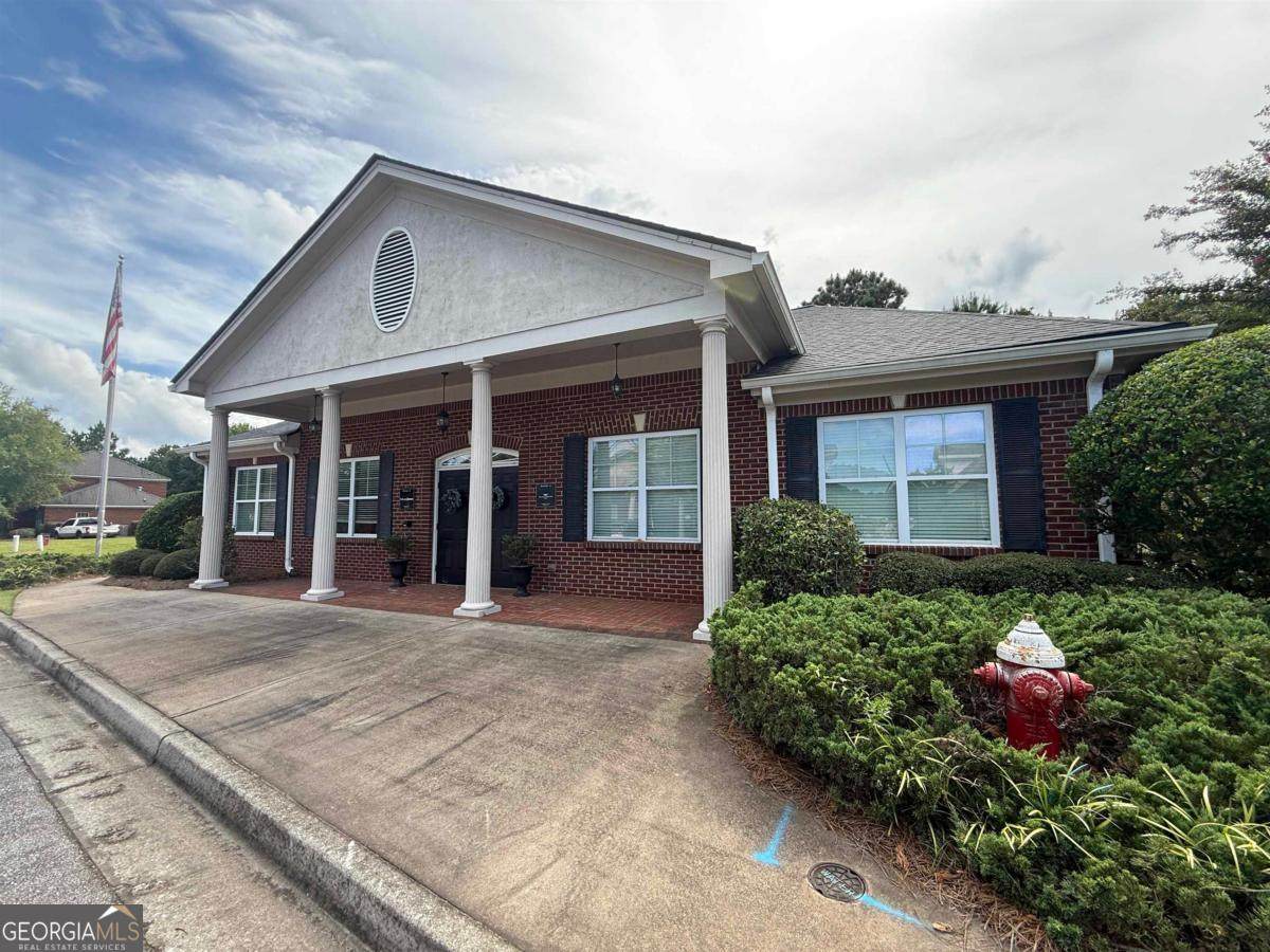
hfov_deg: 102.1
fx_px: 514
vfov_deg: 85.7
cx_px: 635
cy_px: 476
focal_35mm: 14
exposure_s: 1/324
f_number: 2.2
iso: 50
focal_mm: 2.22
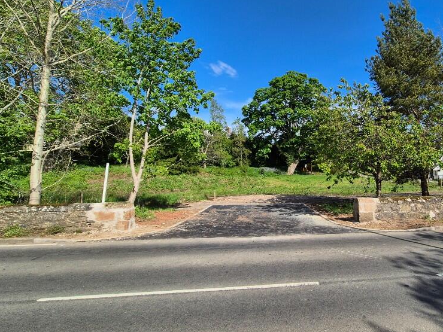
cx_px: 295
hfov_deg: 84.7
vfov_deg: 71.5
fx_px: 230
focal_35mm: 18
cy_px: 156
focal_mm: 2.2
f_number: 2.2
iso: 50
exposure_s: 1/1444
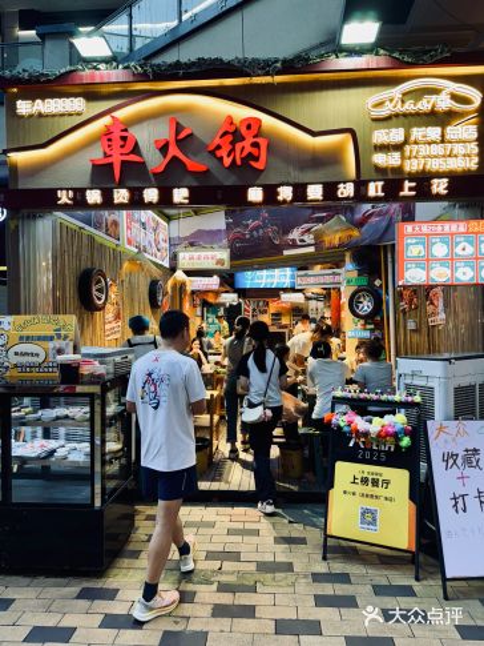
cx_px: 242
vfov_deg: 71.6
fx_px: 447
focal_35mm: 24
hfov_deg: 56.8
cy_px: 323
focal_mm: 6.86
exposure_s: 1/100
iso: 125
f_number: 1.78
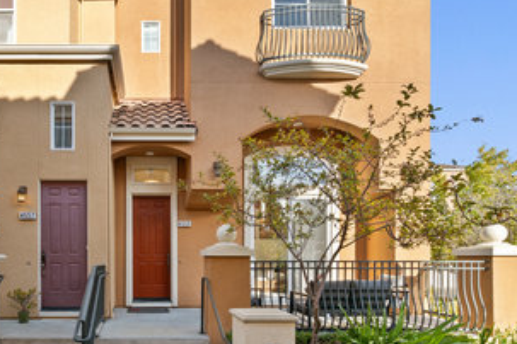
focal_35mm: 23
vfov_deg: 54.6
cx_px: 156
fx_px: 330
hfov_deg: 72.8
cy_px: 133
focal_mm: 16
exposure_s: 1/125
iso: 400
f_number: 9
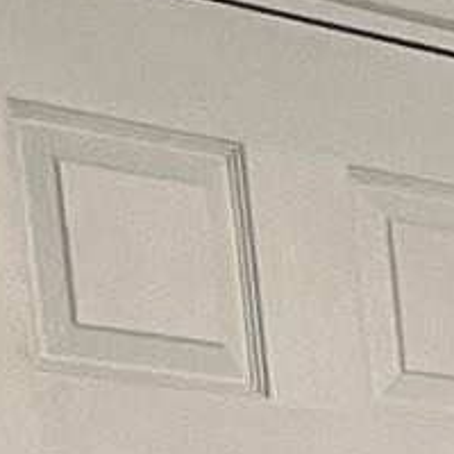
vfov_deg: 6.5
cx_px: 1750
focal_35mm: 235
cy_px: 1571
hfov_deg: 6.3
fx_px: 3487
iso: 250
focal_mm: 5.7
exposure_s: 1/60
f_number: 1.5
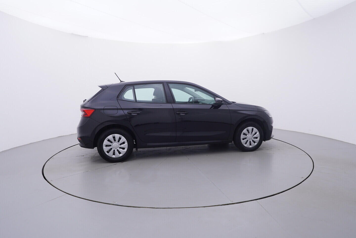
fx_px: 223
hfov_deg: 77.3
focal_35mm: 22
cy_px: 119
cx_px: 178
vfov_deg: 56.2
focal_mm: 15
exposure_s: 1/80
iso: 200
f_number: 5
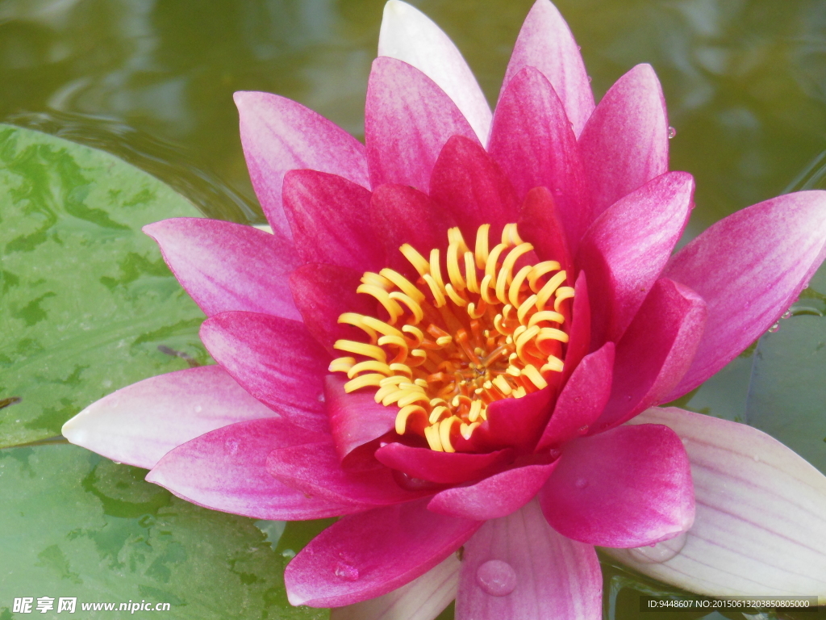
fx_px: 3030
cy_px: 310
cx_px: 413
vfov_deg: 11.7
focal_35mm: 127
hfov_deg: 15.5
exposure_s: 1/200
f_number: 5
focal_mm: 22.6
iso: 400
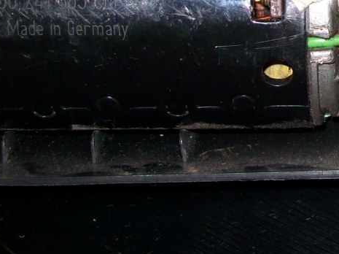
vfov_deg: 11.6
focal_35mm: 124
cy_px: -82
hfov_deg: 15.1
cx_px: 445
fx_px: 1213
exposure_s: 1/73.6
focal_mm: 7.6
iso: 80
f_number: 3
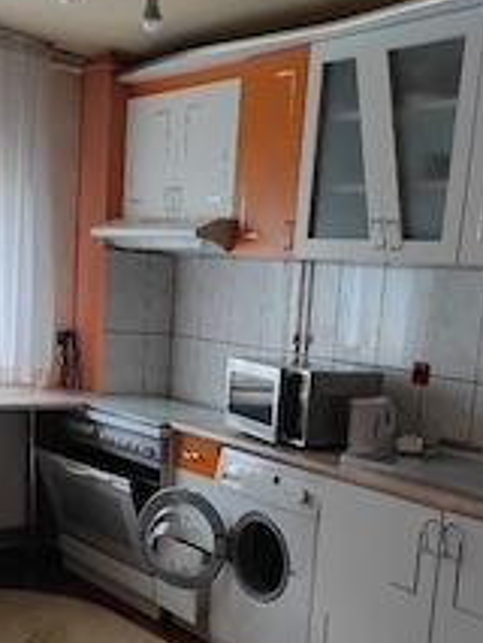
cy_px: 463
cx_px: 278
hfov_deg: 30.9
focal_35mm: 47
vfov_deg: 39.6
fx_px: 874
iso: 104
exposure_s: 1/33
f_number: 1.89
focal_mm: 5.43
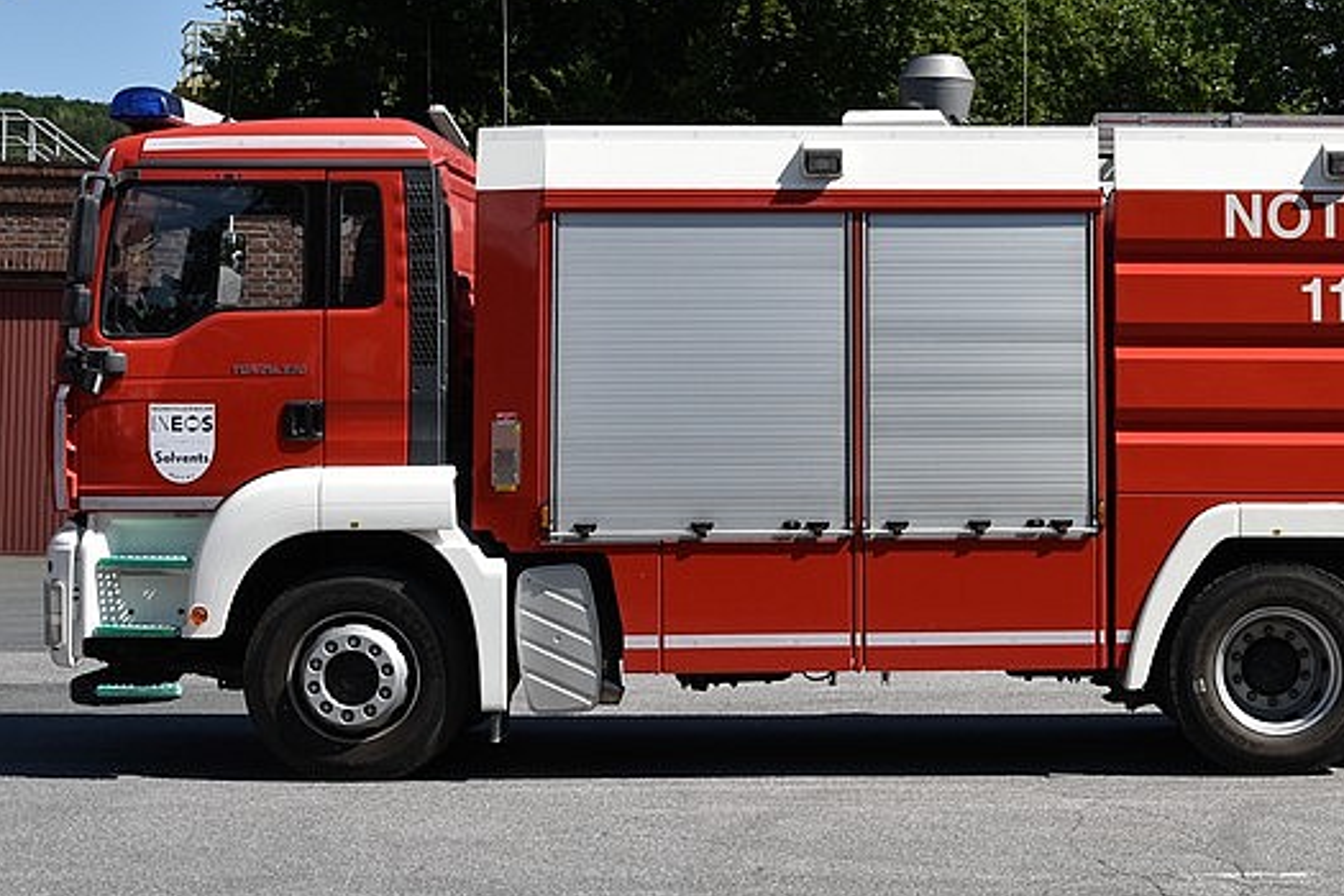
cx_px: 1149
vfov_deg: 18.9
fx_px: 2688
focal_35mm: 72
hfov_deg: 27.3
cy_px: 323
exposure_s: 1/400
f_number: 10
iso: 200
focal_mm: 42
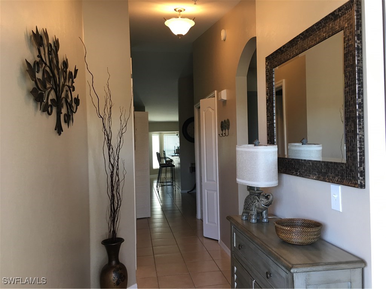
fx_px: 323
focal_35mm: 29
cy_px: 144
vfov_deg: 48.2
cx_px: 193
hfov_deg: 61.7
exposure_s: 1/30
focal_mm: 4.15
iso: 32
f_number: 2.2
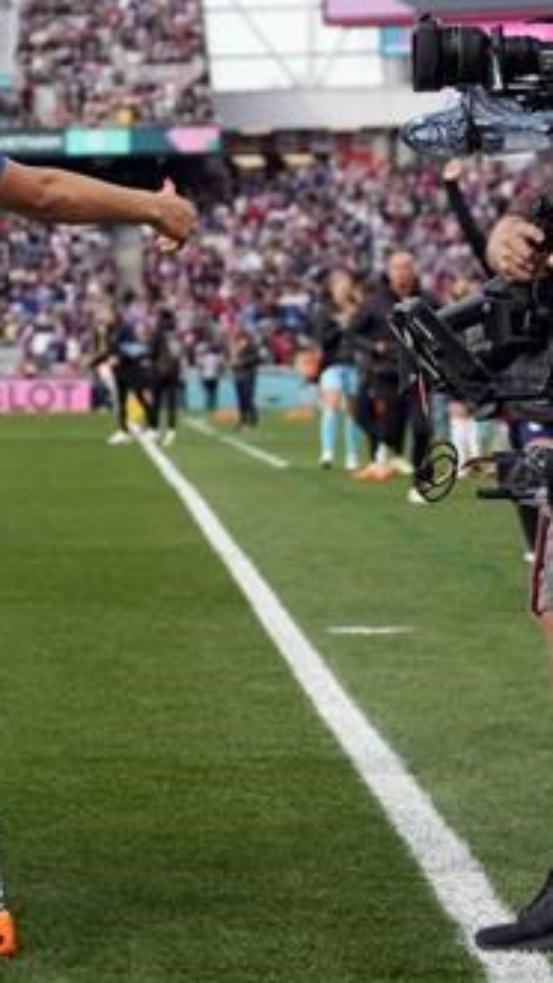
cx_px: -309
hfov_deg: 8.2
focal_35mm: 144
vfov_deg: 14.9
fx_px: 3757
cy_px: 376
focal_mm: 70
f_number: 4
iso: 800
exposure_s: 1/2000
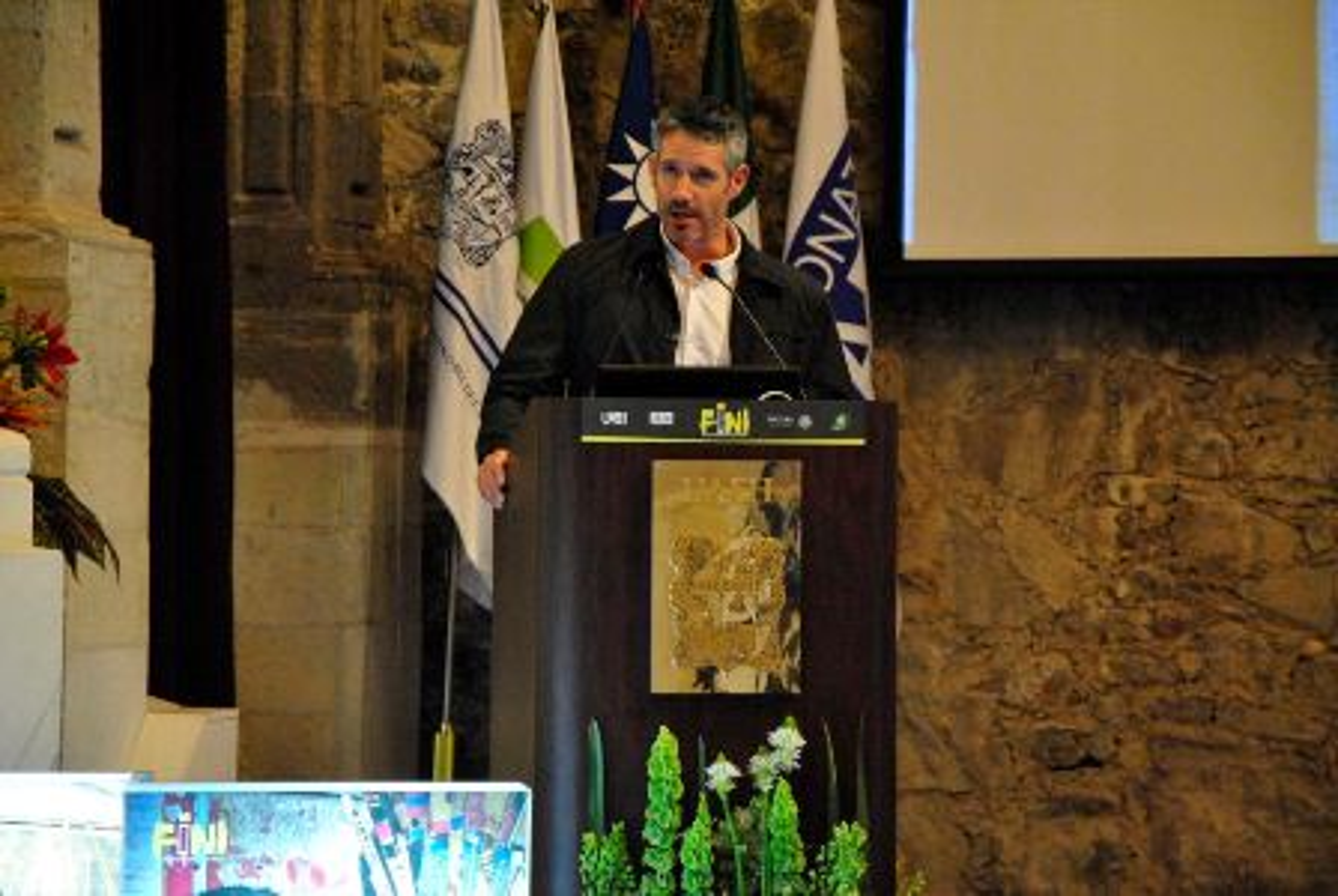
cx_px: 669
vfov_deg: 8.7
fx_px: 5861
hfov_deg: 13.0
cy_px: 448
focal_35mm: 158
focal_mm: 105
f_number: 5.6
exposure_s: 1/20
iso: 1600
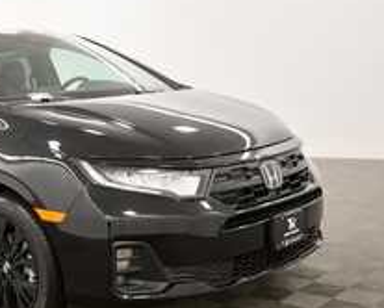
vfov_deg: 30.9
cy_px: 162
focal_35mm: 49
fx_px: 557
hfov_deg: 36.0
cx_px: 46
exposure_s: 1/125
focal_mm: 18
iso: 1250
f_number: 5.3
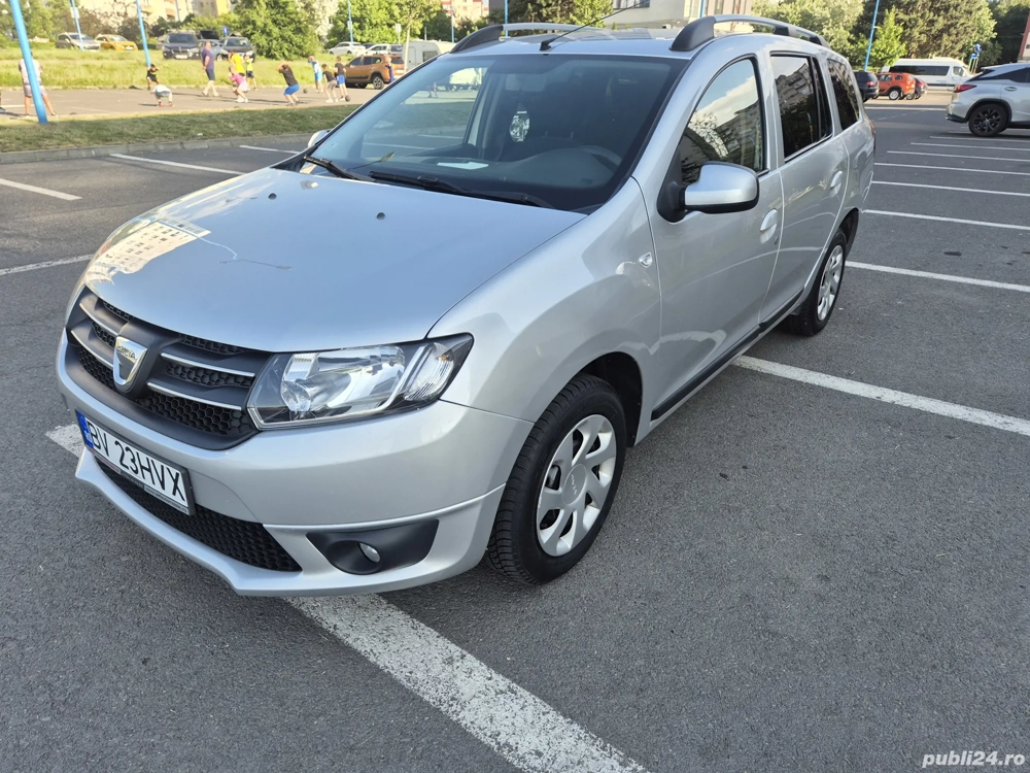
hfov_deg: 73.9
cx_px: 515
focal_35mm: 23
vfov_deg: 58.9
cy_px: 386
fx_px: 684
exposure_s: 1/352
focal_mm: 5.4
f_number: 1.8
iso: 25
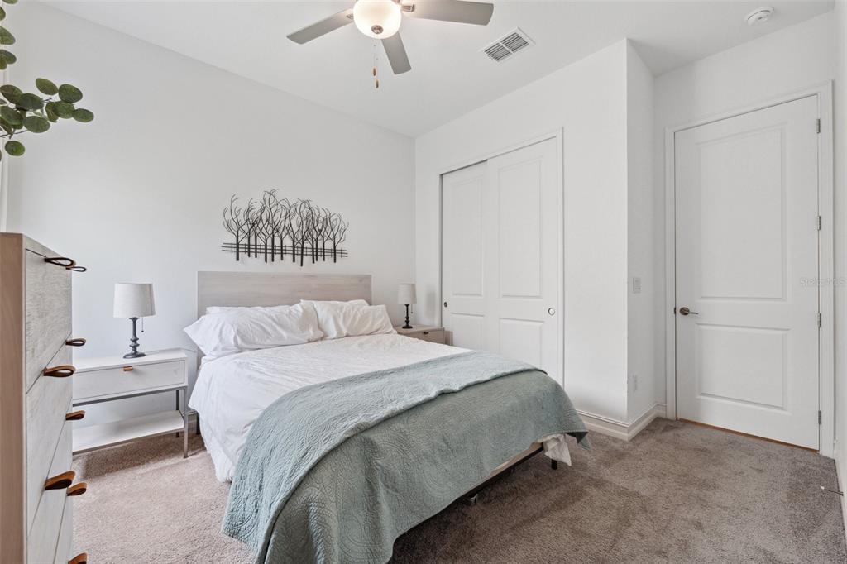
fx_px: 329
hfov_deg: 104.3
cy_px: 282
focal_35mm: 14
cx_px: 424
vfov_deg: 81.2
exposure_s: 1/30
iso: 400
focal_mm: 14
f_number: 8
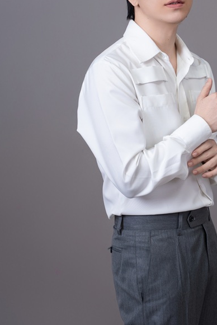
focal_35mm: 110
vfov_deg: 18.5
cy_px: 128
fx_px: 995
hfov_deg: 12.4
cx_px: 172
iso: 160
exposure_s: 1/160
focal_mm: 66.7
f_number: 4.5
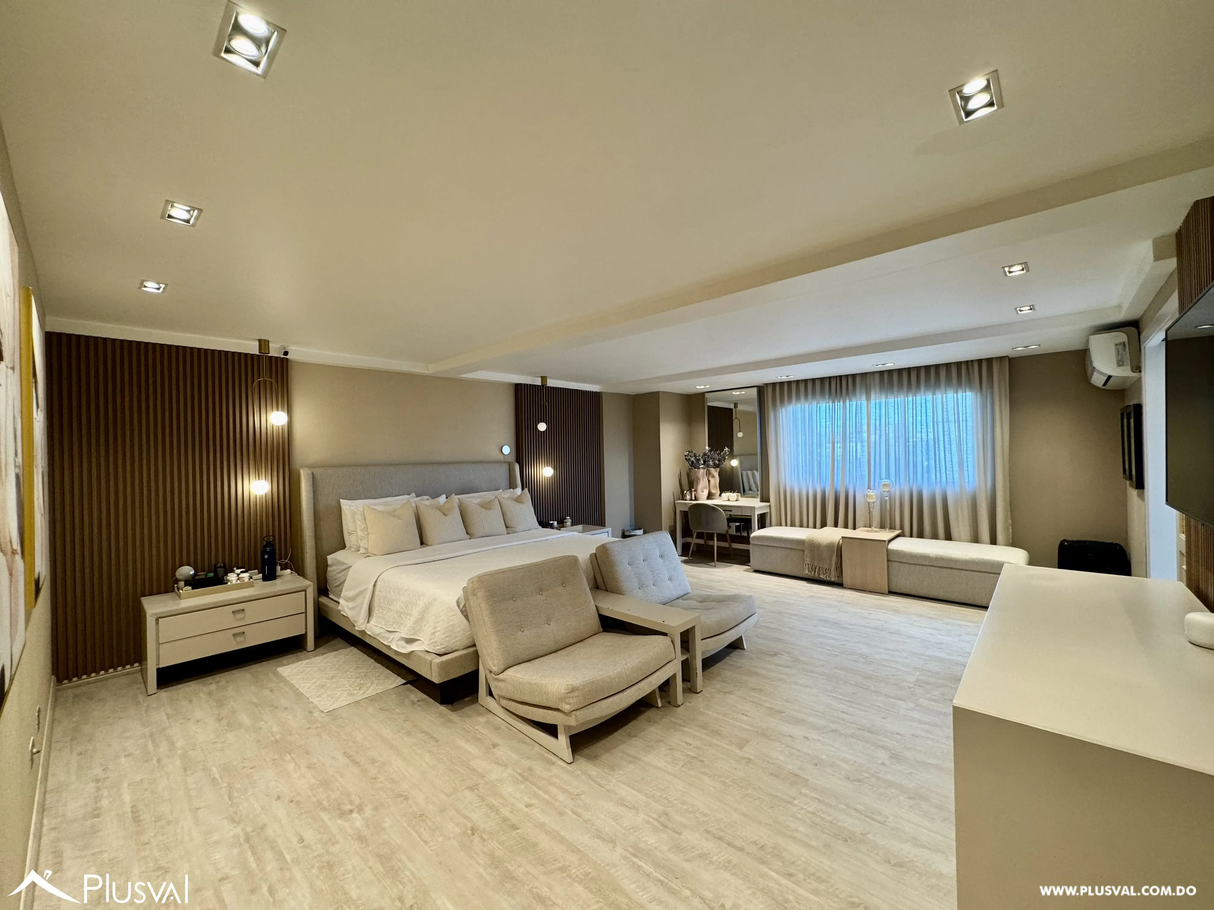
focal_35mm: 14
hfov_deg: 102.1
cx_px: 607
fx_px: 491
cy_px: 455
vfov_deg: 85.7
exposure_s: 1/60
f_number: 2.2
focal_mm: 2.22
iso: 160
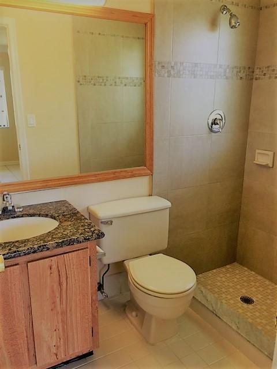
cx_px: 138
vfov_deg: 61.7
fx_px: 309
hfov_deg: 48.2
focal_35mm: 29
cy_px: 184
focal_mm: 4.15
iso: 50
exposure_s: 1/30
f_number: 2.2
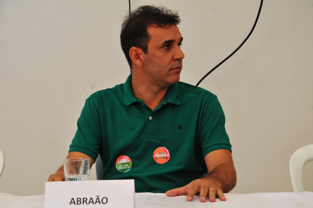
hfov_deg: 19.5
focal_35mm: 105
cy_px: 104
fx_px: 912
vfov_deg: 13.0
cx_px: 156
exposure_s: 1/400
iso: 720
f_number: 8
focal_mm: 70
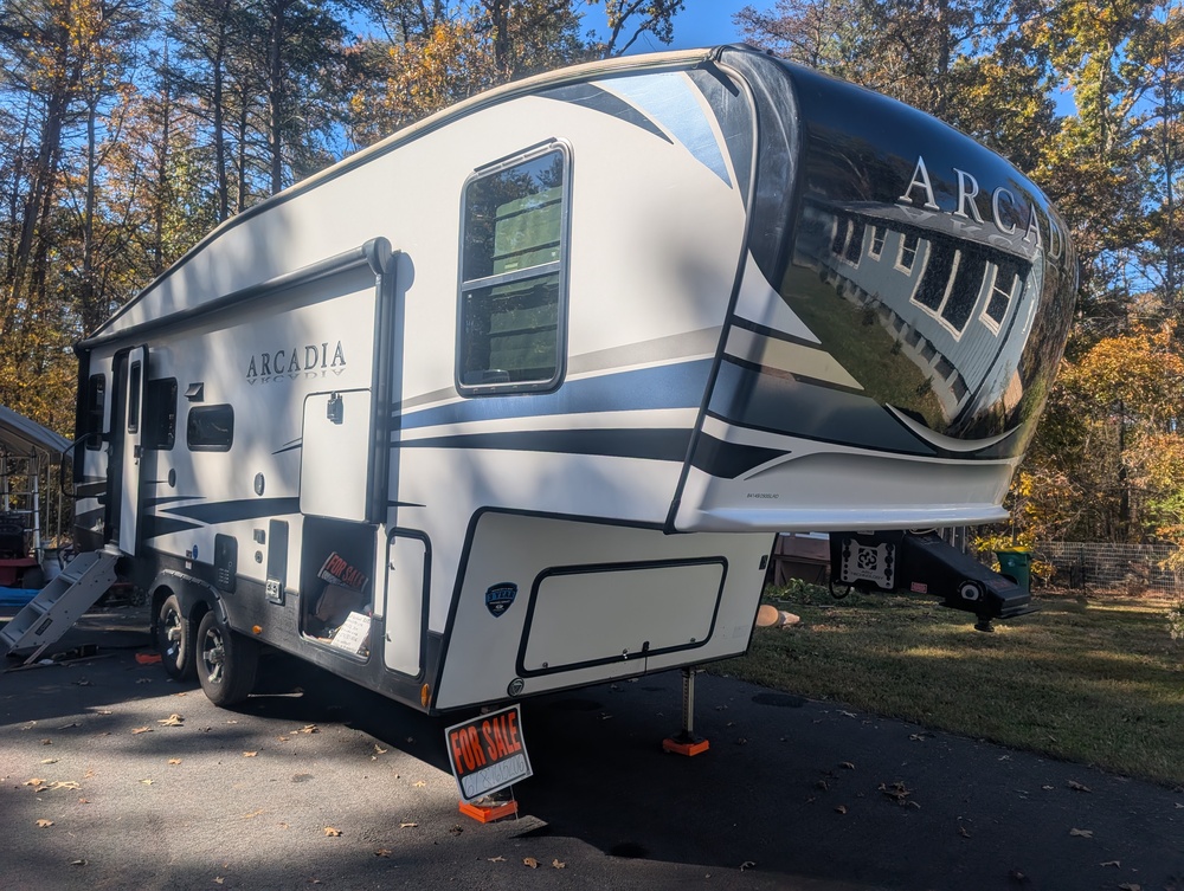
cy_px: 446
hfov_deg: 71.5
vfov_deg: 56.9
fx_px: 822
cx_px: 592
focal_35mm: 24
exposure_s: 1/1185
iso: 22
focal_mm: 6.9
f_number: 1.68
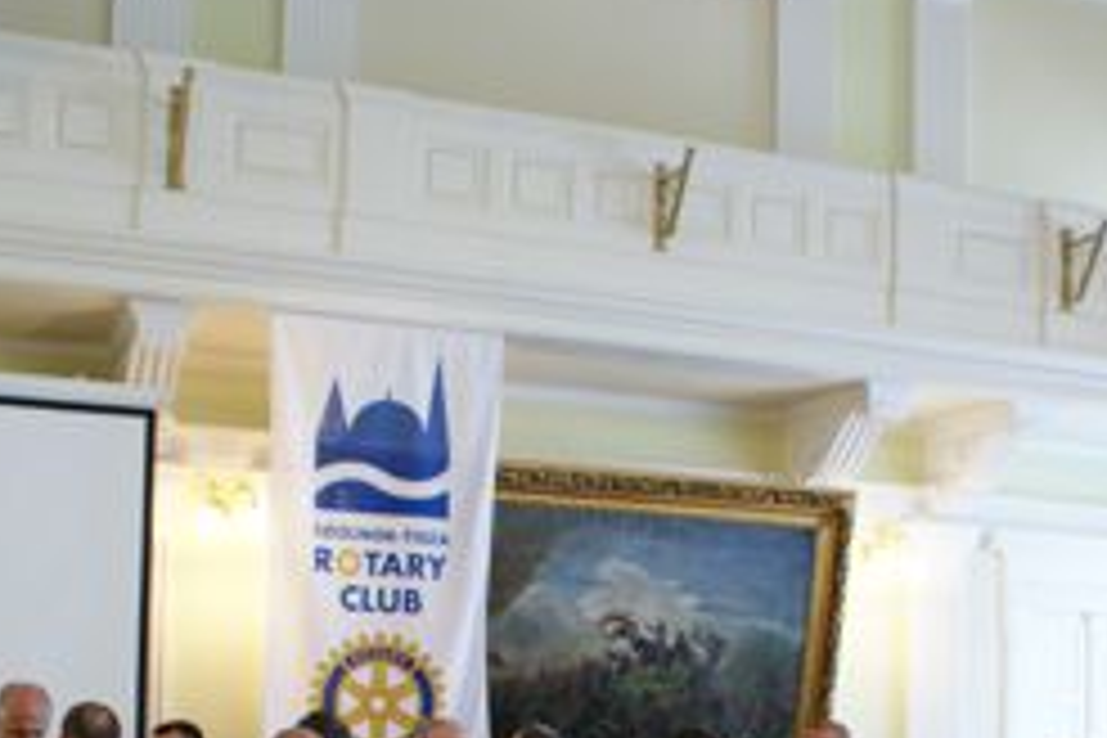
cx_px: 718
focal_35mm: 56
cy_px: 736
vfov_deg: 23.2
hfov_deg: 35.4
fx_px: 1722
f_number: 3.5
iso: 400
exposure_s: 1/25
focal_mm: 18
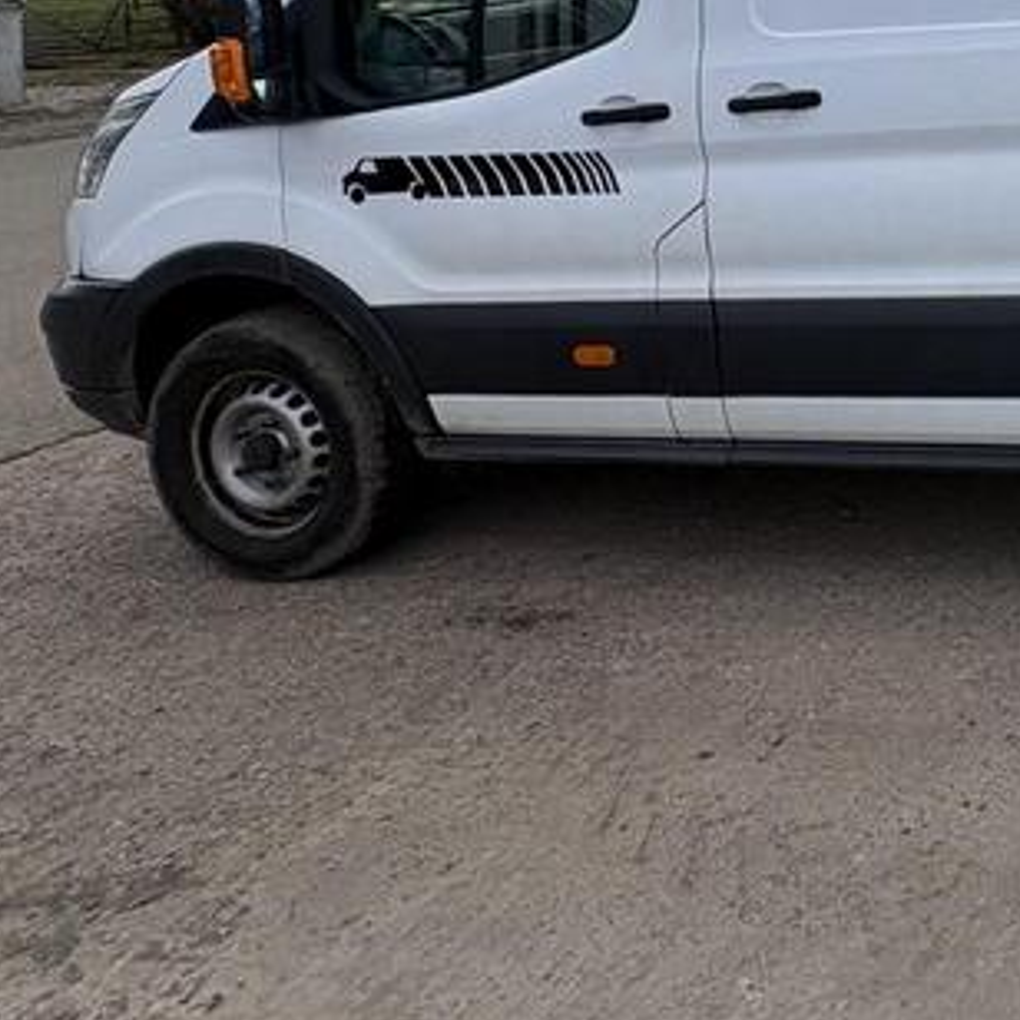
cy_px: -3
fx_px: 1200
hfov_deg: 33.0
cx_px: 1351
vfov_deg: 40.3
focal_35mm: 36
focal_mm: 2.22
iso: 40
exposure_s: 1/944
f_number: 2.2
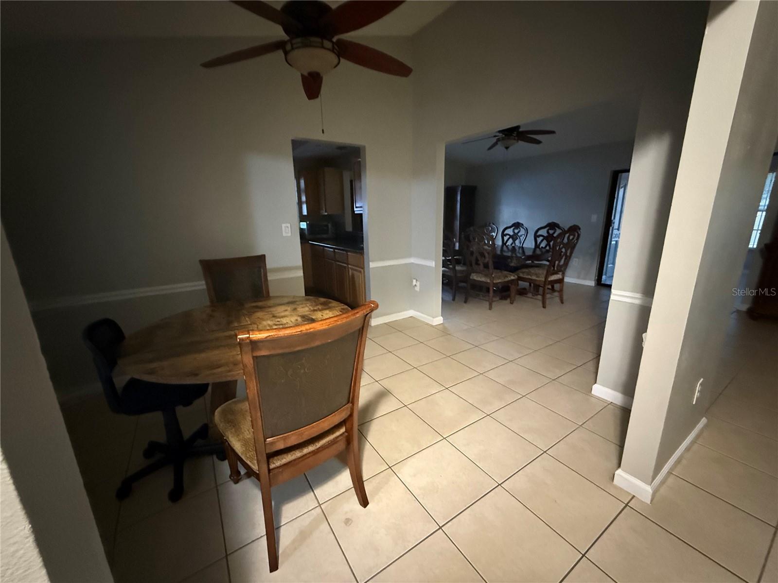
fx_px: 315
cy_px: 292
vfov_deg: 85.7
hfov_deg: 102.1
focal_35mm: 14
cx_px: 389
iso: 1250
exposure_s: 1/30
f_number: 2.2
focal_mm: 2.22
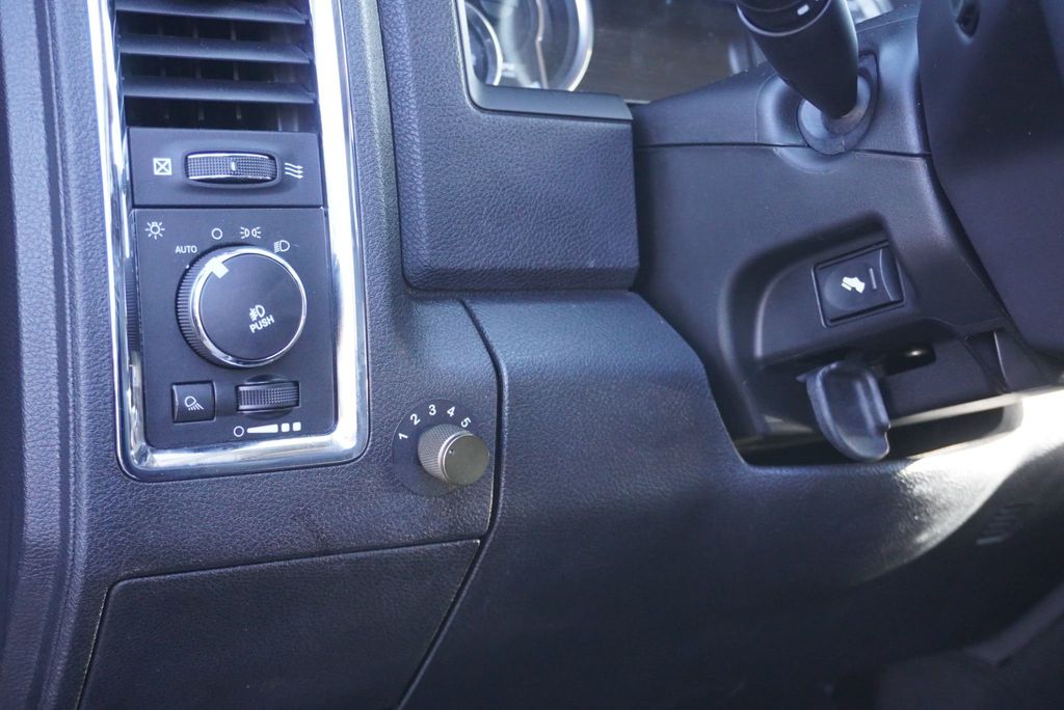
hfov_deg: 44.9
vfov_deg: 30.9
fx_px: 1286
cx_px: 532
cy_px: 355
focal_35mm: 44
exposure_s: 1/160
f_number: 4.5
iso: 2500
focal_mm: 29
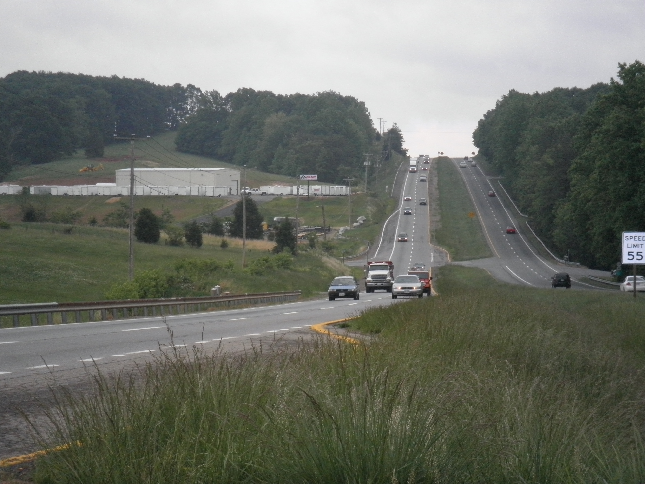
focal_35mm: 105
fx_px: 1956
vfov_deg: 14.1
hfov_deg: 18.7
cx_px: 322
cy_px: 242
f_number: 5.9
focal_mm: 18.6
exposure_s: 1/125
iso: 200
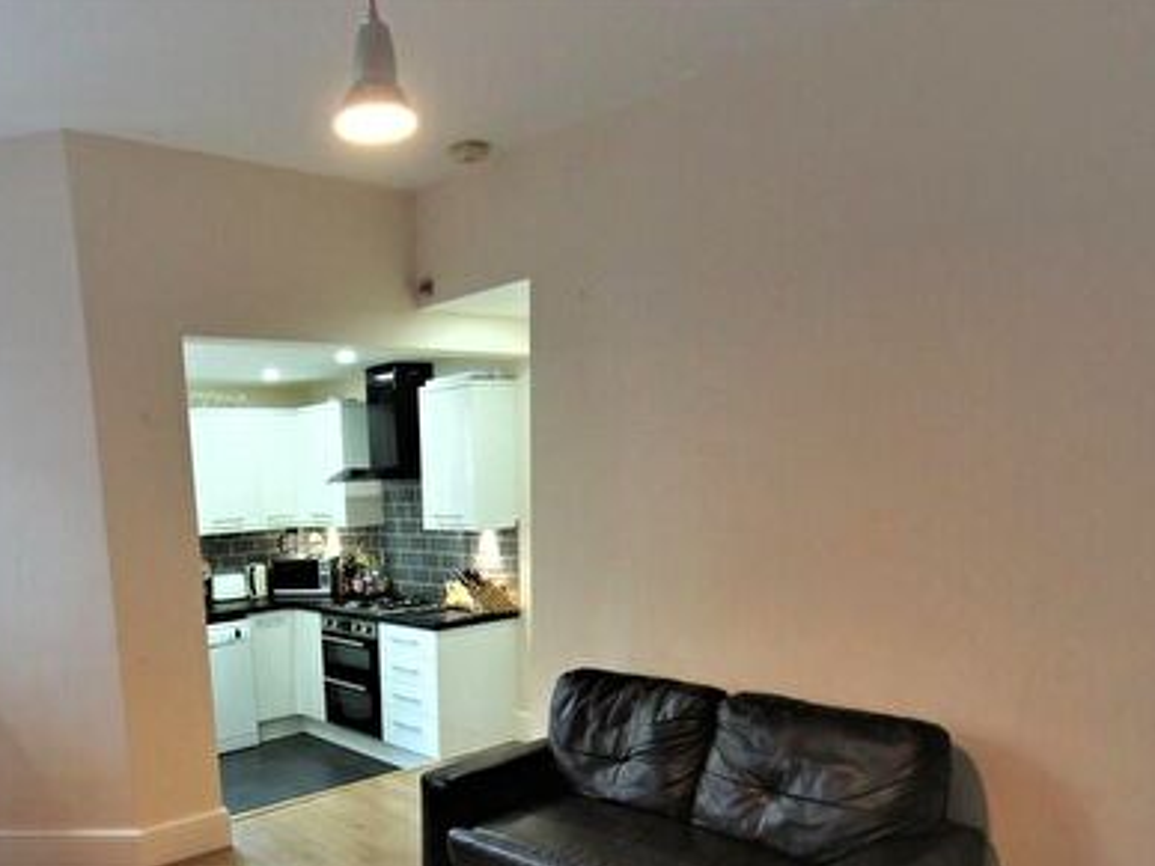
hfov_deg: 65.6
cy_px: 679
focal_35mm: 26
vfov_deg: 50.2
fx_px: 868
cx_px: 387
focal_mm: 10
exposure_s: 1/30
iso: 500
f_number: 3.5
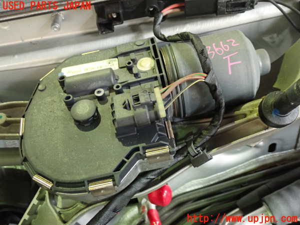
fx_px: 329
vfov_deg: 37.7
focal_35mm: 38
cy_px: 112
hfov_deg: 49.0
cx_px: 150
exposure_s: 1/13
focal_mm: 6.83
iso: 800
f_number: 2.7
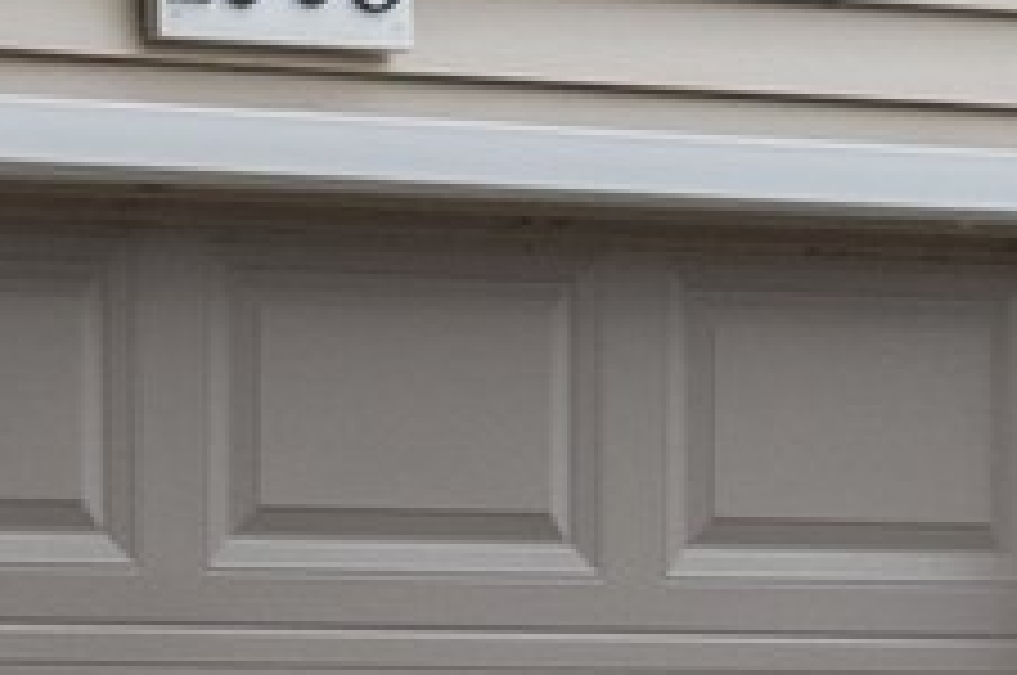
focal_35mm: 162
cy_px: 932
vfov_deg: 8.3
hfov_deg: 9.7
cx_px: -2061
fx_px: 4558
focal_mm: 15
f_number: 8
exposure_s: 1/320
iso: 320
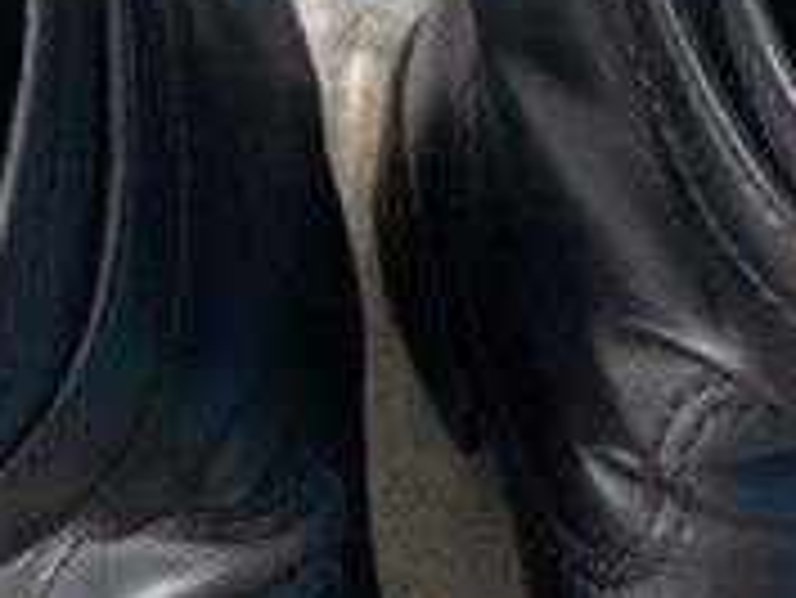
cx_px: 522
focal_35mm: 75
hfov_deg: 25.9
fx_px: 1726
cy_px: 731
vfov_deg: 18.6
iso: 250
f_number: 1.8
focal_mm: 4.25
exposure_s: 1/60
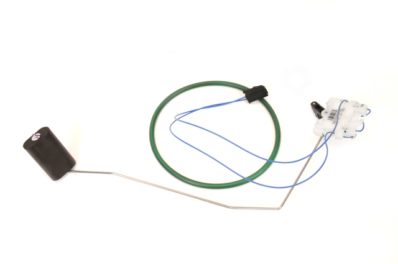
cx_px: 199
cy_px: 132
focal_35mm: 48
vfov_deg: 28.0
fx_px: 530
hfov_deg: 41.2
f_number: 22
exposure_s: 1/200
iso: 125
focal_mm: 32
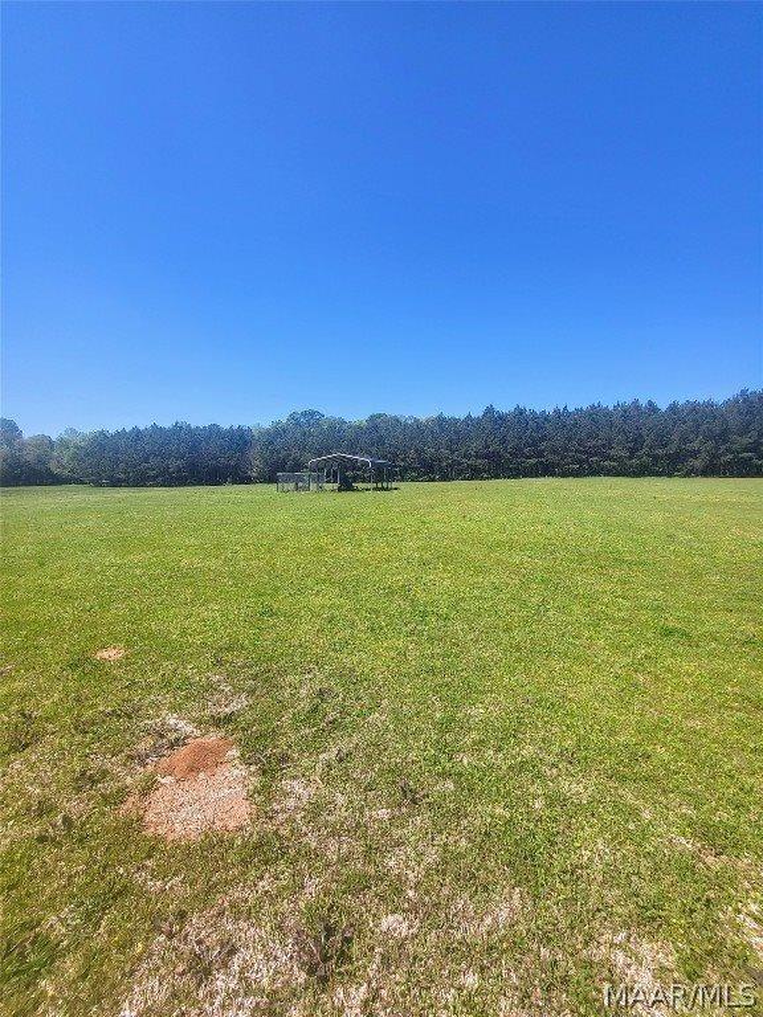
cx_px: 382
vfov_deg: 106.2
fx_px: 382
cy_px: 508
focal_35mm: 13
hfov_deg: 89.9
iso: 32
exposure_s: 1/1058
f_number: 2.2
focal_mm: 1.74
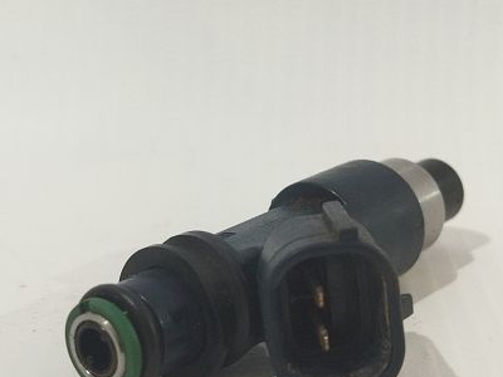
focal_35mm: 81
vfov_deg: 18.2
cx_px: 250
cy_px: 205
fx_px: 1177
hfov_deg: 24.1
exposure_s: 1/50
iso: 194
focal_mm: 4.71
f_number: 1.79
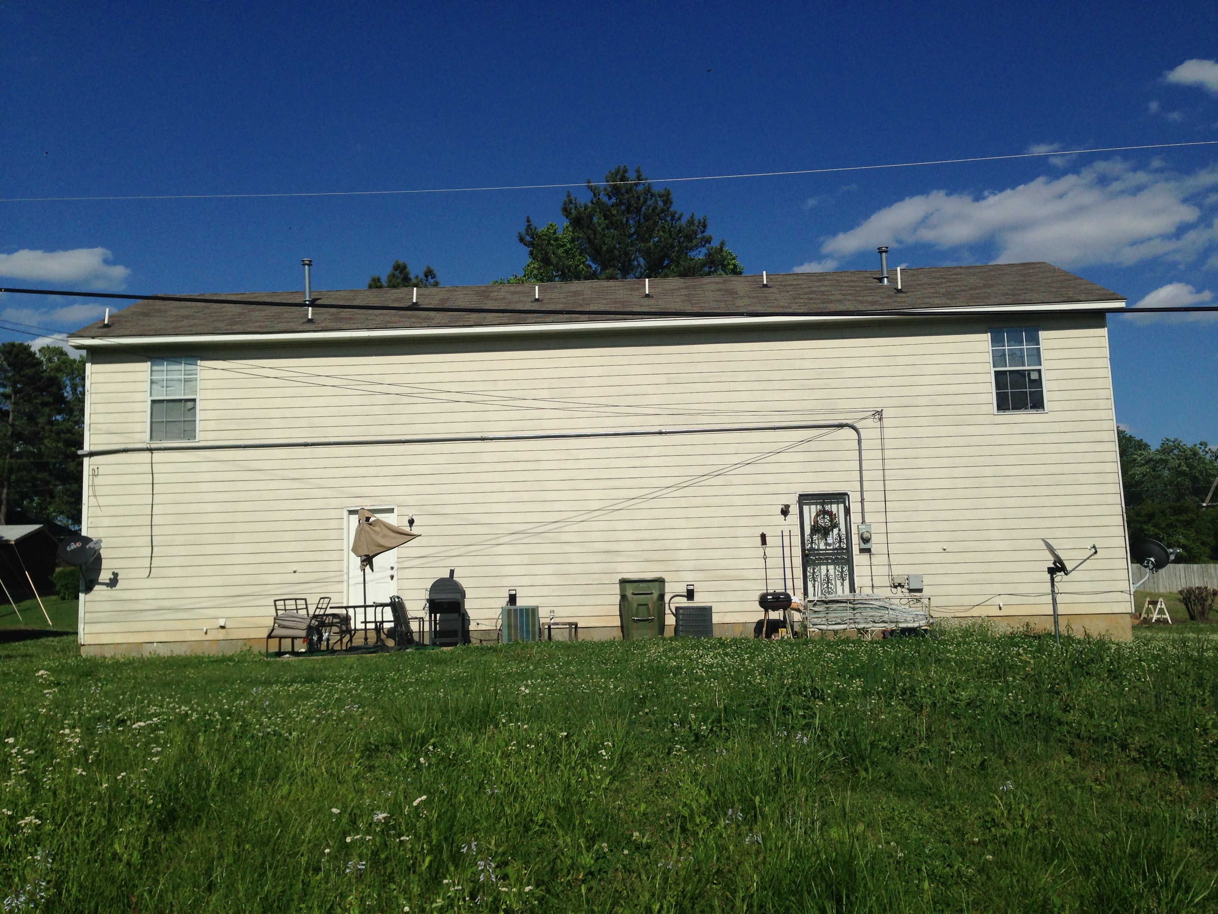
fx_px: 1161
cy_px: 457
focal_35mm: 33
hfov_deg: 55.4
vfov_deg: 42.9
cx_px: 609
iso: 50
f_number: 2.4
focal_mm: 4.12
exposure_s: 1/4926
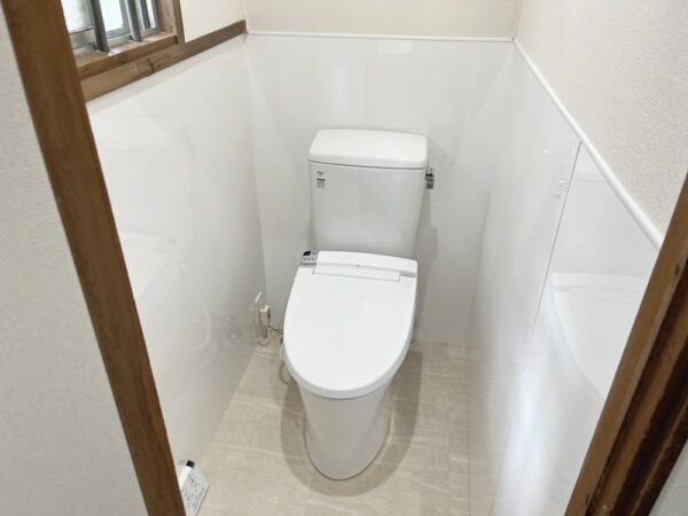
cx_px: 344
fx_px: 517
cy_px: 258
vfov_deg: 53.1
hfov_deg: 67.3
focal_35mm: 26
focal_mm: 5.1
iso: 125
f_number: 1.6
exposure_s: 1/121
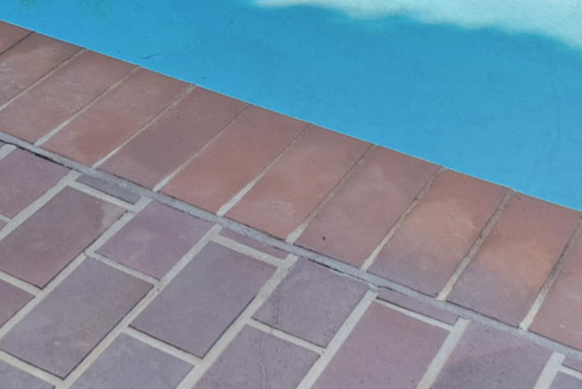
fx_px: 1504
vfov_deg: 11.1
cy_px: -677
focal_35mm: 93
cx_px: 34
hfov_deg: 21.3
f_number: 10
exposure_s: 1/13
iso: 100
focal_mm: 16
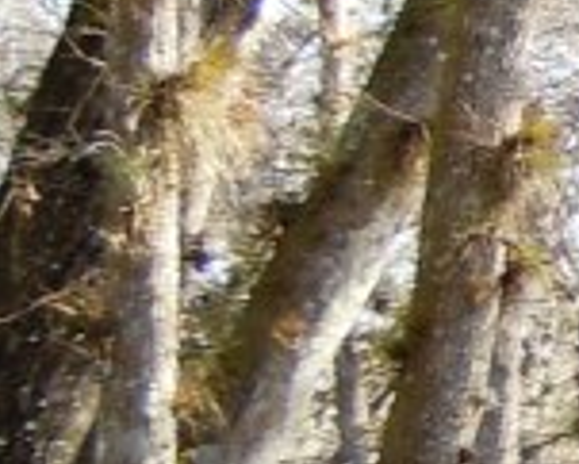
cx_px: 1745
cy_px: 614
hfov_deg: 8.2
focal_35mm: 199
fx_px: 3412
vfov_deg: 7.7
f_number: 3.5
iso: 100
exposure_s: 1/100
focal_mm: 5.4
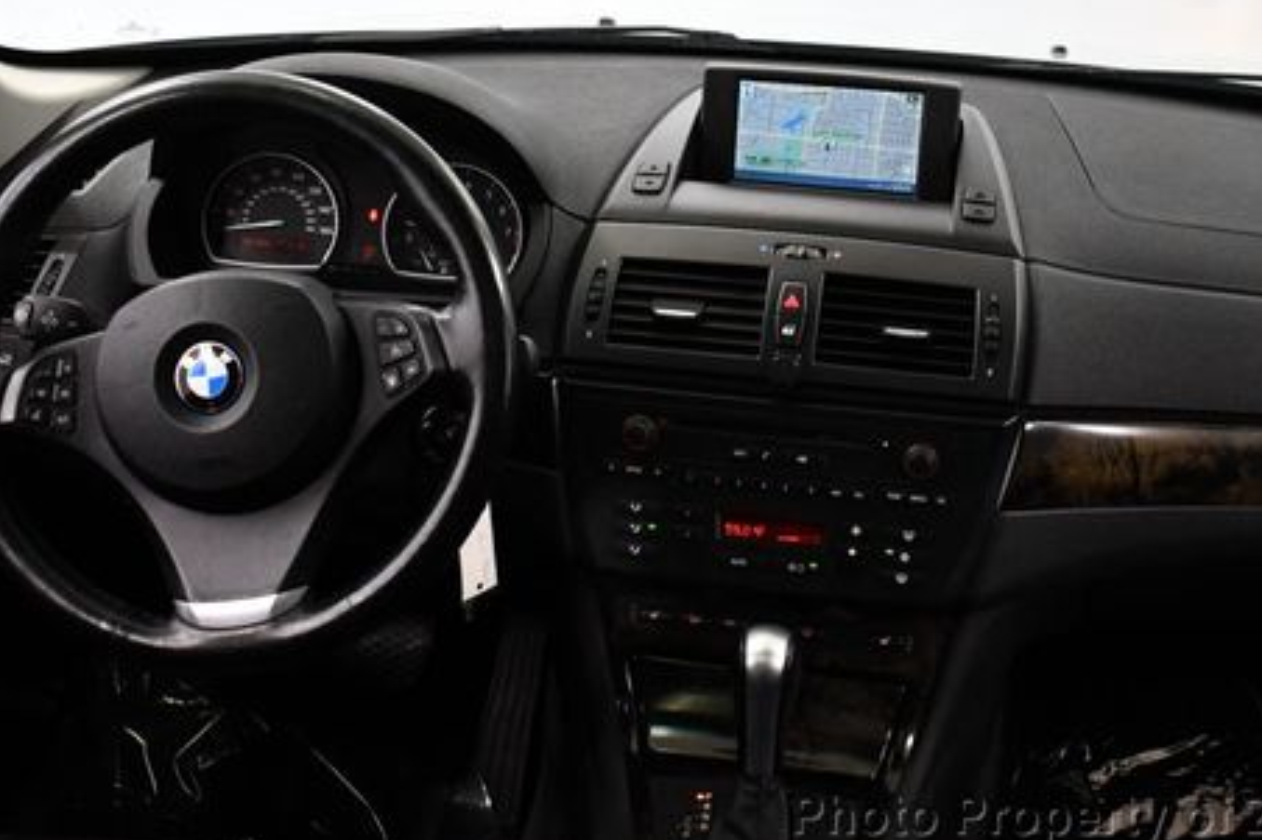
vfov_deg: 26.3
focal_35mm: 51
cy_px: 271
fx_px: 1787
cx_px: 757
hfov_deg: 38.7
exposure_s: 1/125
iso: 1800
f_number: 3.5
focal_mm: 18
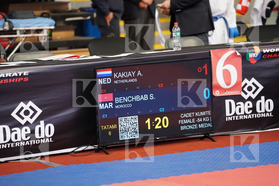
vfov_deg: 6.9
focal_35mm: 200
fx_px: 1550
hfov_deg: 10.3
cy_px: 93
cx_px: 140
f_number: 2.8
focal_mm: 200
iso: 5000
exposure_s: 1/1000
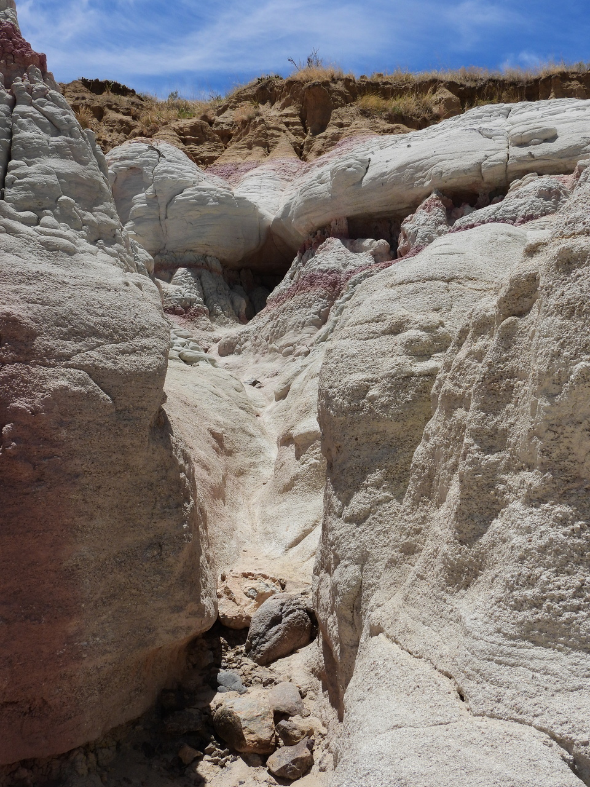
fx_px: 977
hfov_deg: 33.6
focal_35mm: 43
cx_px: 295
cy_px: 394
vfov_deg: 43.9
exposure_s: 1/1600
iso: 100
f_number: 4.5
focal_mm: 7.7
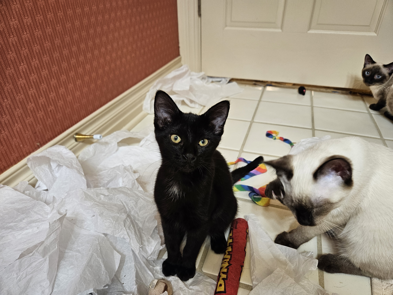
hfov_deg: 73.9
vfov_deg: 58.9
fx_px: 261
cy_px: 148
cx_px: 196
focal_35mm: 23
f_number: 1.8
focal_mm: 5.4
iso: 250
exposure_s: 1/120
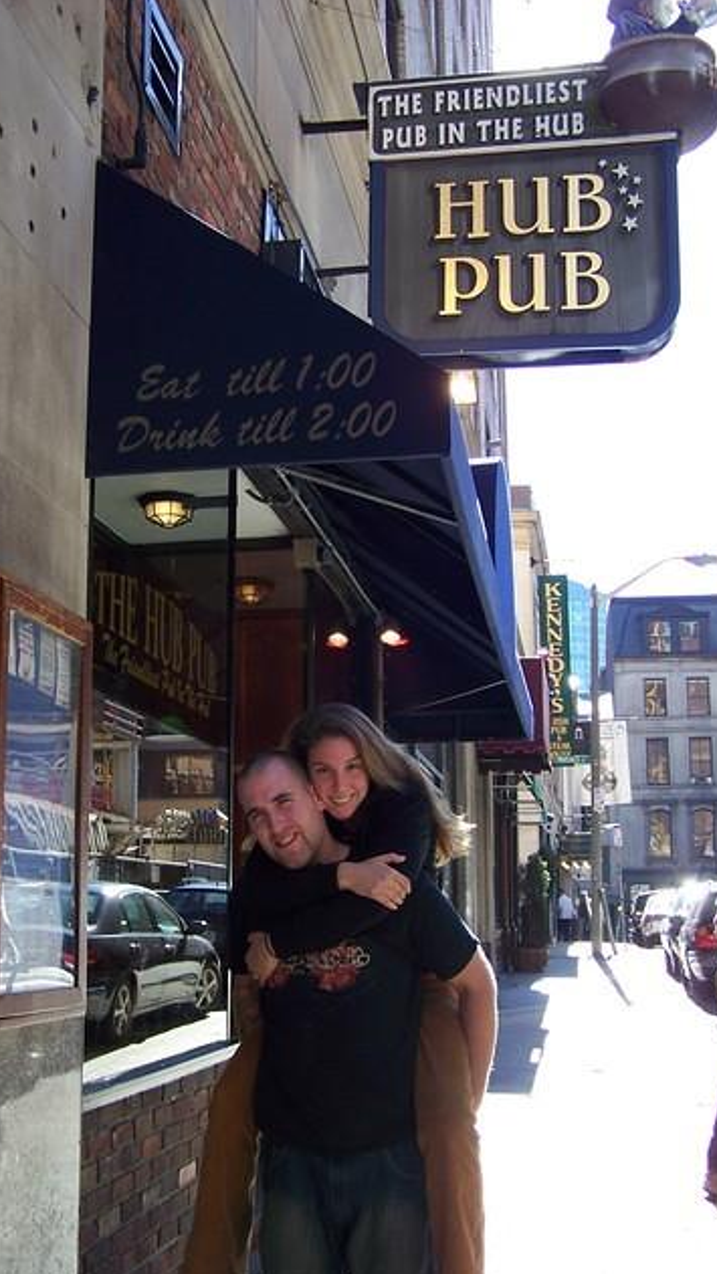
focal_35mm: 42
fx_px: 1419
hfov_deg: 28.3
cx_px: 292
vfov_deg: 48.4
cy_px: 640
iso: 80
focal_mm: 6.3
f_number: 2.8
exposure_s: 1/200
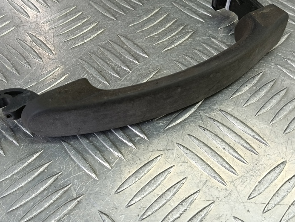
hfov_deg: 53.8
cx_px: 127
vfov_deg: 40.7
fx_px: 290
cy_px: 58
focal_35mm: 34
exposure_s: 1/50
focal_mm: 4.11
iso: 108
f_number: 1.6
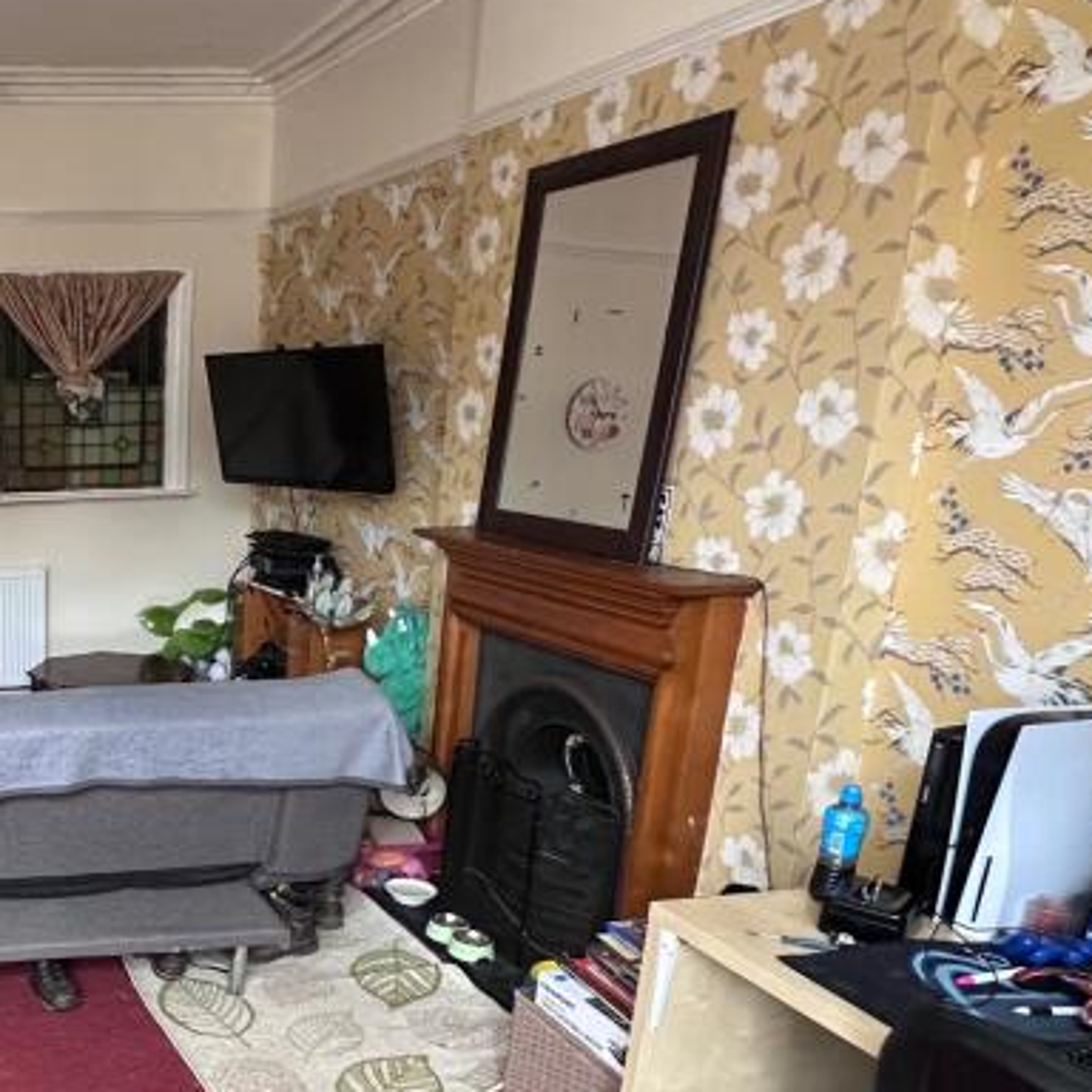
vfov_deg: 48.9
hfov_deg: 41.7
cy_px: 731
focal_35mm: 33
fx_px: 1178
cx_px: -48
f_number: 2.2
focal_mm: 2.22
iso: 320
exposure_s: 1/96
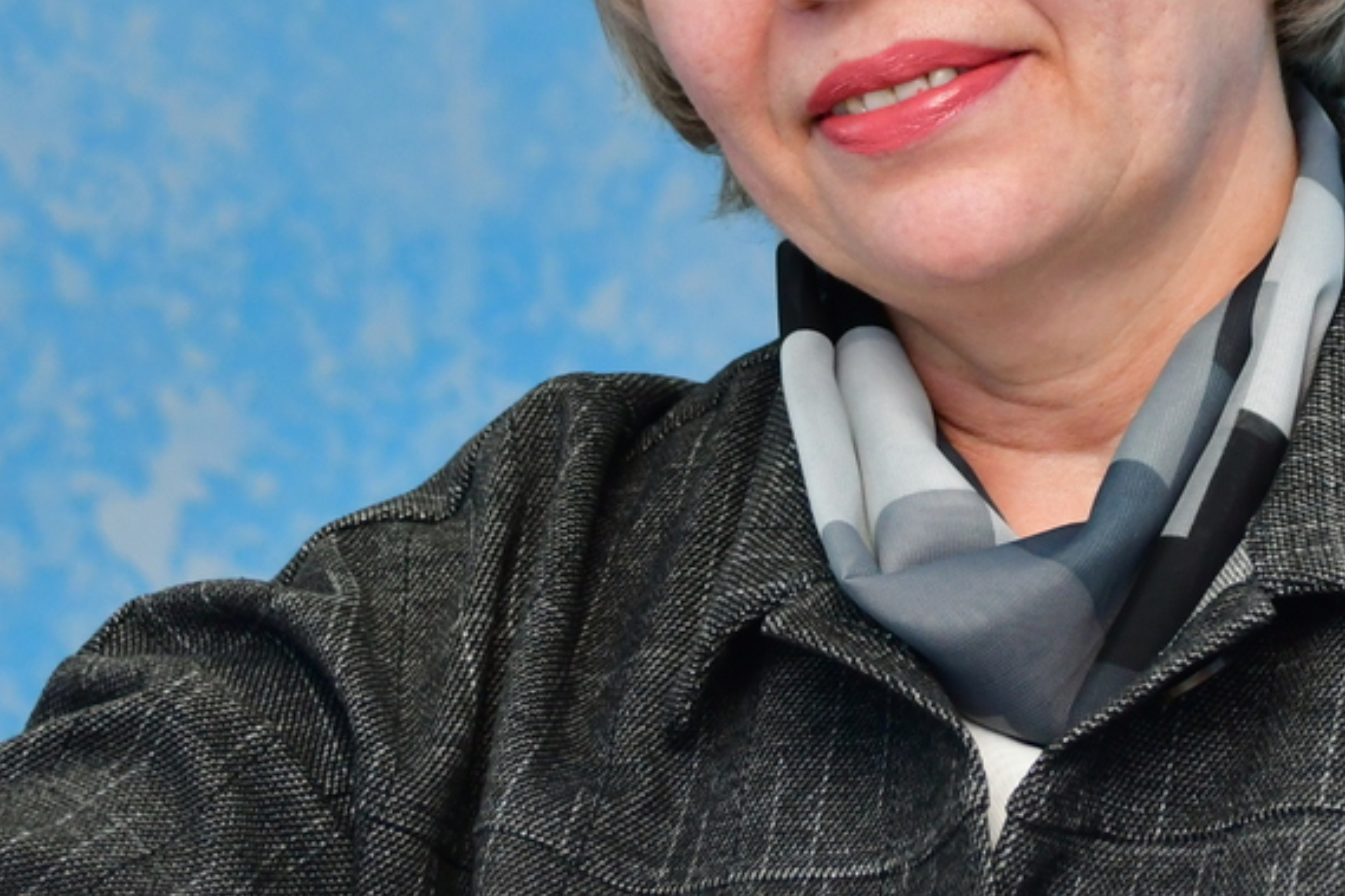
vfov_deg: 6.5
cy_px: 398
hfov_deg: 9.7
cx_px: 1026
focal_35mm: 211
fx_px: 7880
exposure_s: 1/250
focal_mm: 50
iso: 640
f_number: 5
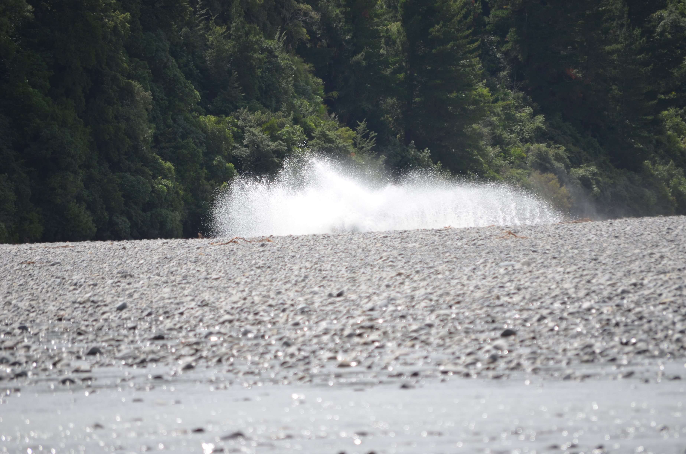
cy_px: 227
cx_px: 343
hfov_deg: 6.9
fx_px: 5705
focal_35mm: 300
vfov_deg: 4.6
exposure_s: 1/640
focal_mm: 200
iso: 200
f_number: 6.3
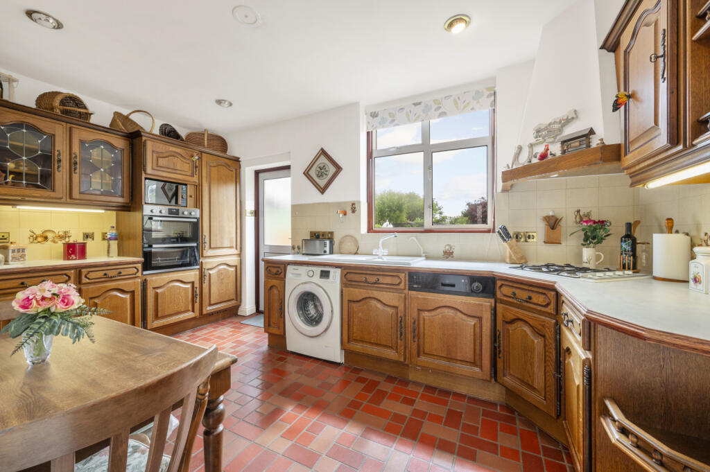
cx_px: 355
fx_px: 276
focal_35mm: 14
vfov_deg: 81.1
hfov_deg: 104.3
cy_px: 236
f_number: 16
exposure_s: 1/8
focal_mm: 14
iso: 200
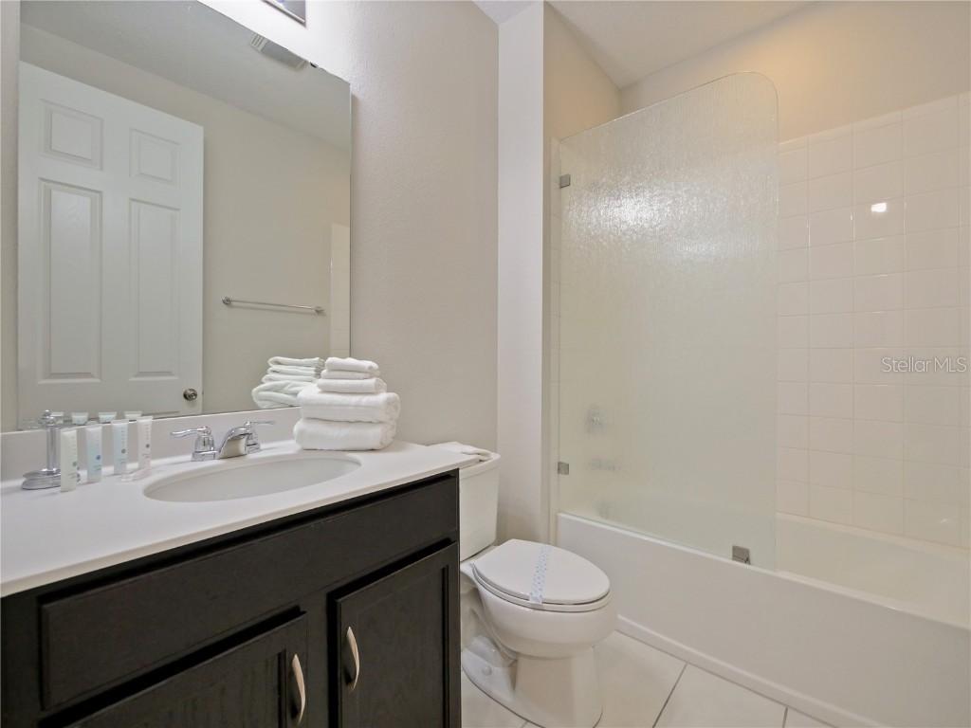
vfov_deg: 85.7
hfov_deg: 102.1
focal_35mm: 14
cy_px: 364
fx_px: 393
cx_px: 486
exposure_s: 1/60
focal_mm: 7
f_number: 4
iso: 1600
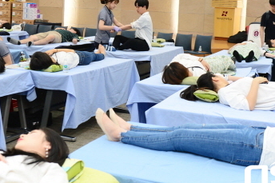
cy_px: 67
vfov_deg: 25.0
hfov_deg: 36.5
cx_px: 93
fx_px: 412
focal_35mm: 54
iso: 1250
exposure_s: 1/80
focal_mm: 32
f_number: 4.5
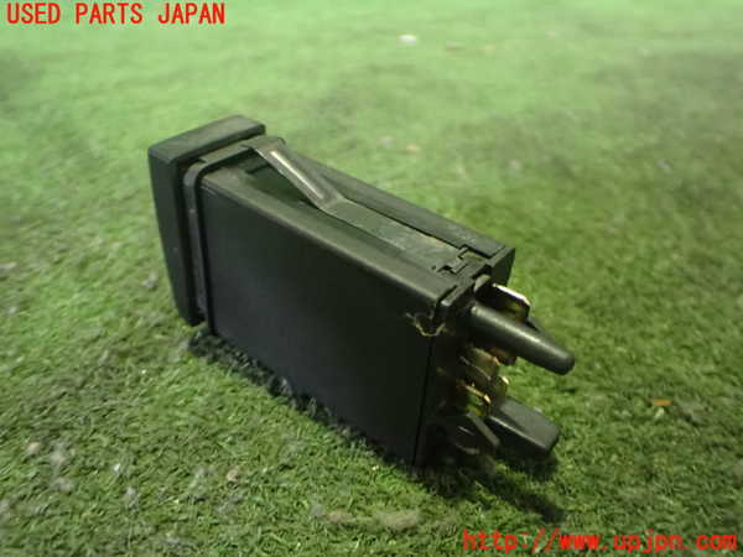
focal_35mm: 30
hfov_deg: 60.0
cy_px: 278
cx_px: 372
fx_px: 644
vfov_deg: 46.8
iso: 1250
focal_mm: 5.4
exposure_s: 1/30
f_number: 2.3
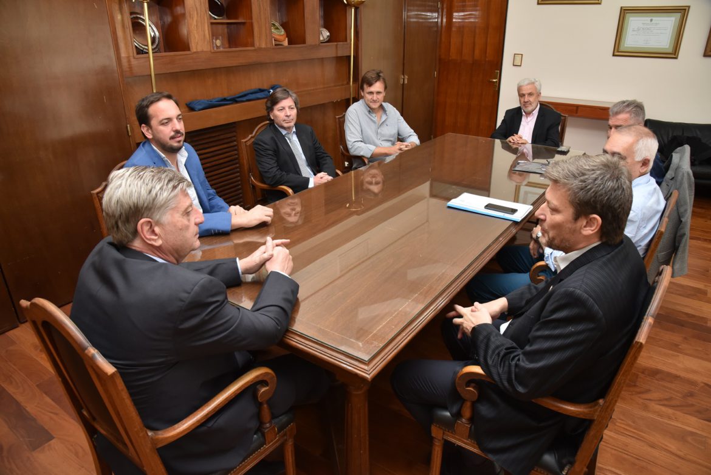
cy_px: 238
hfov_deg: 73.7
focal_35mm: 24
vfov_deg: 53.2
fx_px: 474
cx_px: 356
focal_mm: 24
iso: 1600
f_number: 8
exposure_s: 1/60
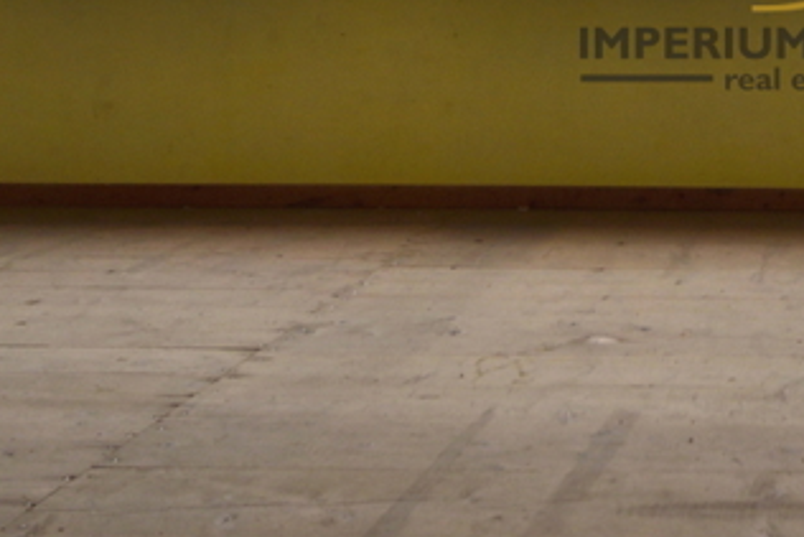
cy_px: -74
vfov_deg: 22.3
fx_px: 1274
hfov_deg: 31.5
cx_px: 863
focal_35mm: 57
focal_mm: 10
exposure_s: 1/100
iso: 100
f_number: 5
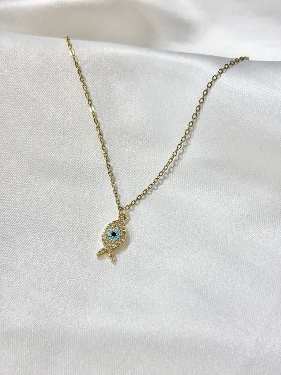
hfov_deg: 28.0
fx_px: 563
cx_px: 140
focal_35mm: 52
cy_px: 188
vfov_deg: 36.8
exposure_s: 1/269
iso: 32
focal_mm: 5.96
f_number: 1.6
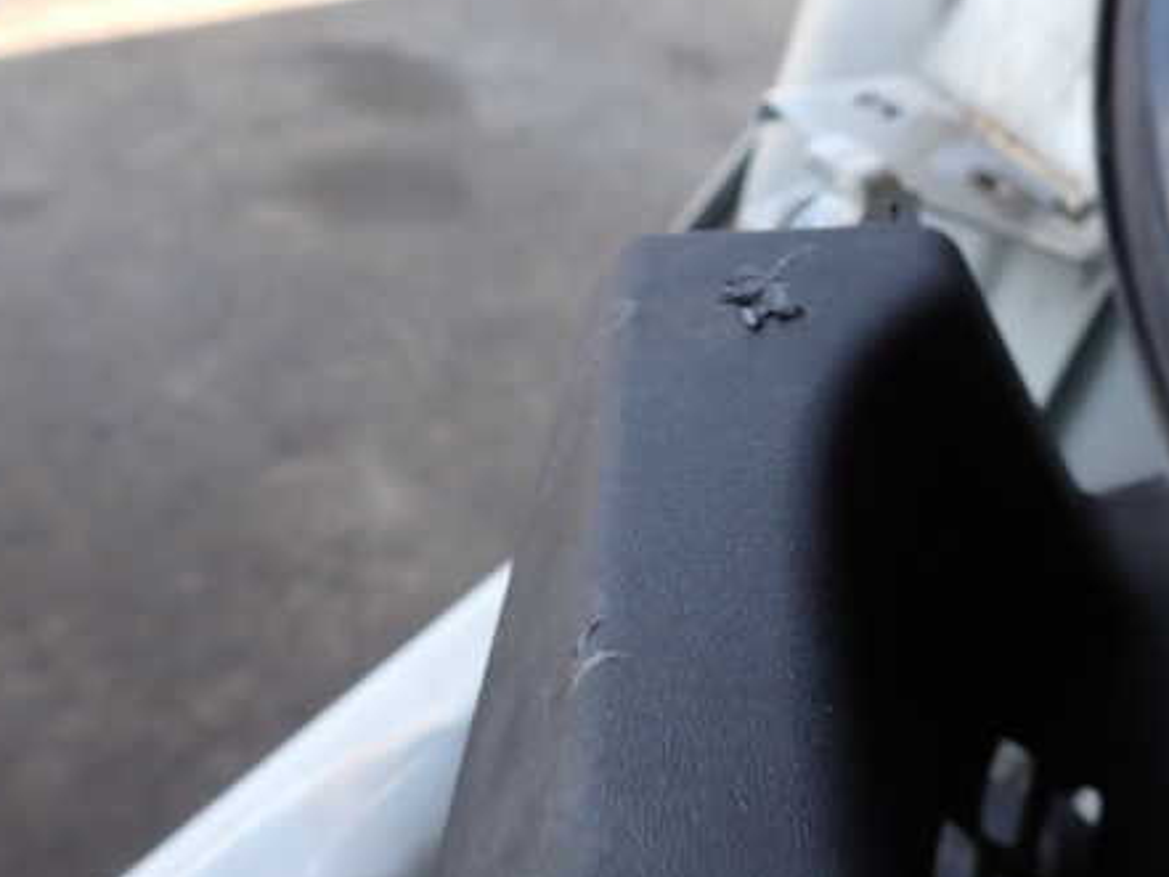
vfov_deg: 41.7
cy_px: 363
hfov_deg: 53.5
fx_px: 1149
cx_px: 716
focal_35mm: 34
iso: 100
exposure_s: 1/125
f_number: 2.8
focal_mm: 4.5
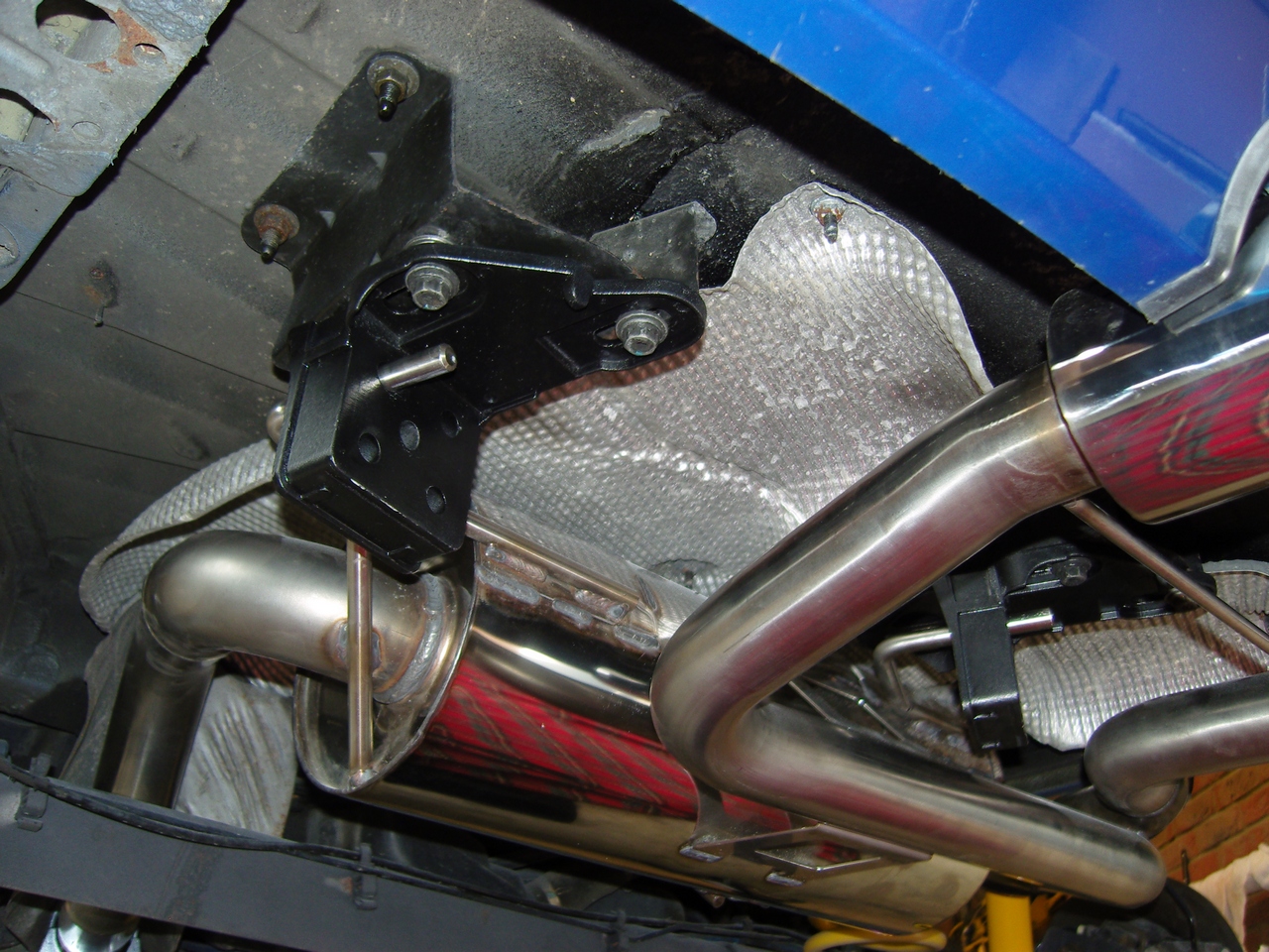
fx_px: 1246
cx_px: 634
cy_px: 476
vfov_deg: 41.8
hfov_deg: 54.0
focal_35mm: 34
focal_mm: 7.3
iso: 100
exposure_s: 1/40
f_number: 2.8
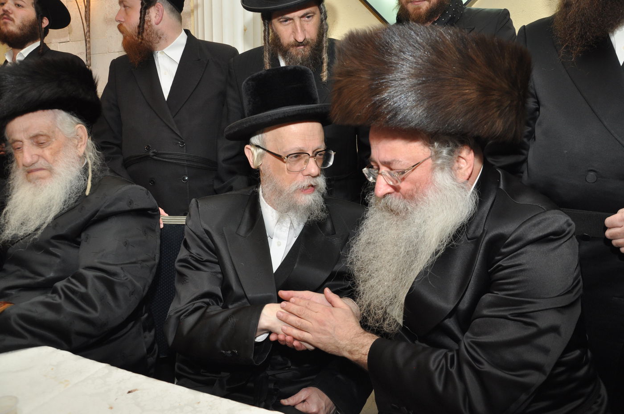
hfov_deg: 67.5
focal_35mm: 27
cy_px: 207
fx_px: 467
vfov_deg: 47.8
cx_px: 312
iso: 640
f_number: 5.6
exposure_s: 1/100
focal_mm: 18
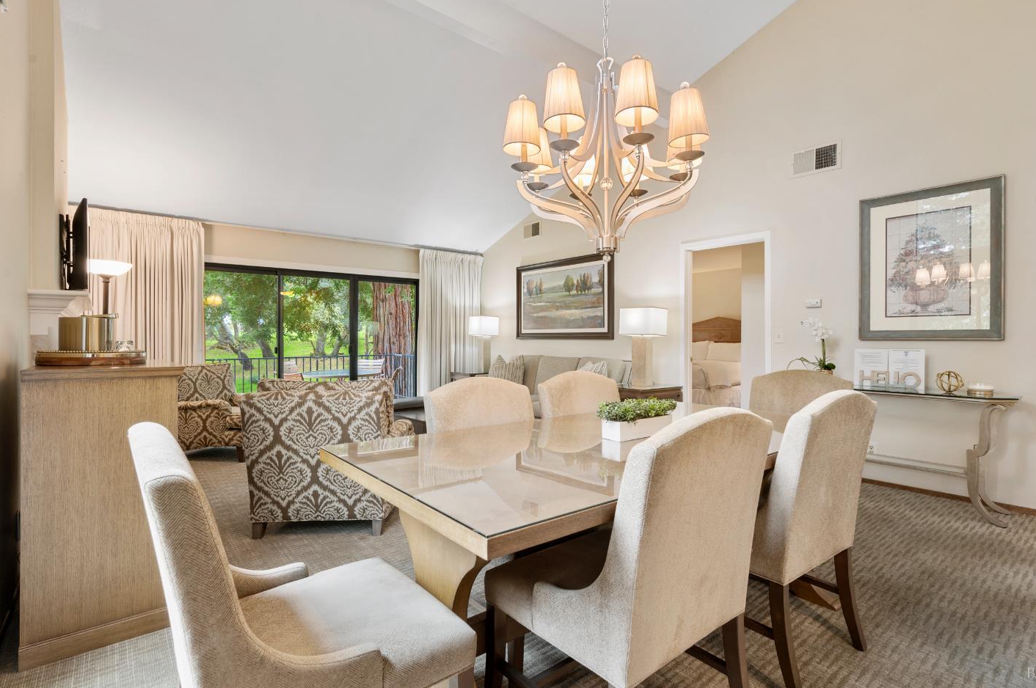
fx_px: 489
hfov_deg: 93.3
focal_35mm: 17
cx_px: 536
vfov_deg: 70.3
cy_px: 333
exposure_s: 1/2
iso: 320
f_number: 9
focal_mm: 16
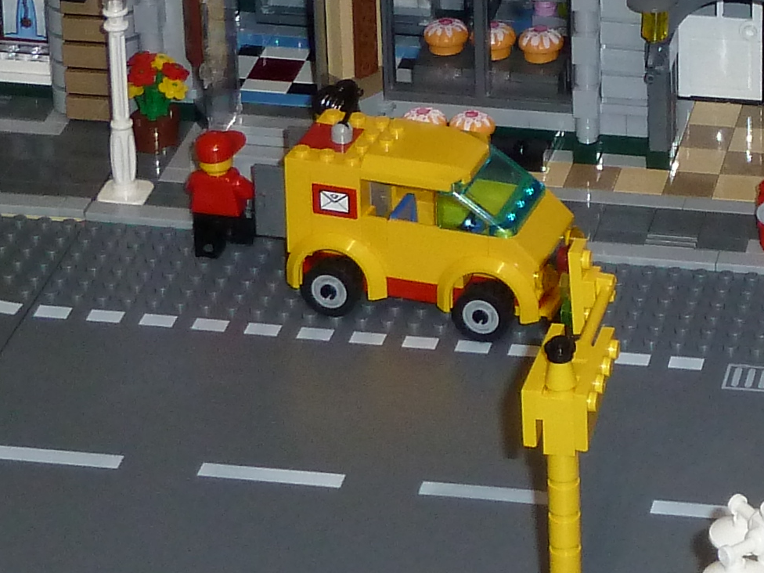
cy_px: -344
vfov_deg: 8.8
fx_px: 3620
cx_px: 984
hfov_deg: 11.7
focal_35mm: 164
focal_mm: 6.5
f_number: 3.6
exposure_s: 1/30
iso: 160
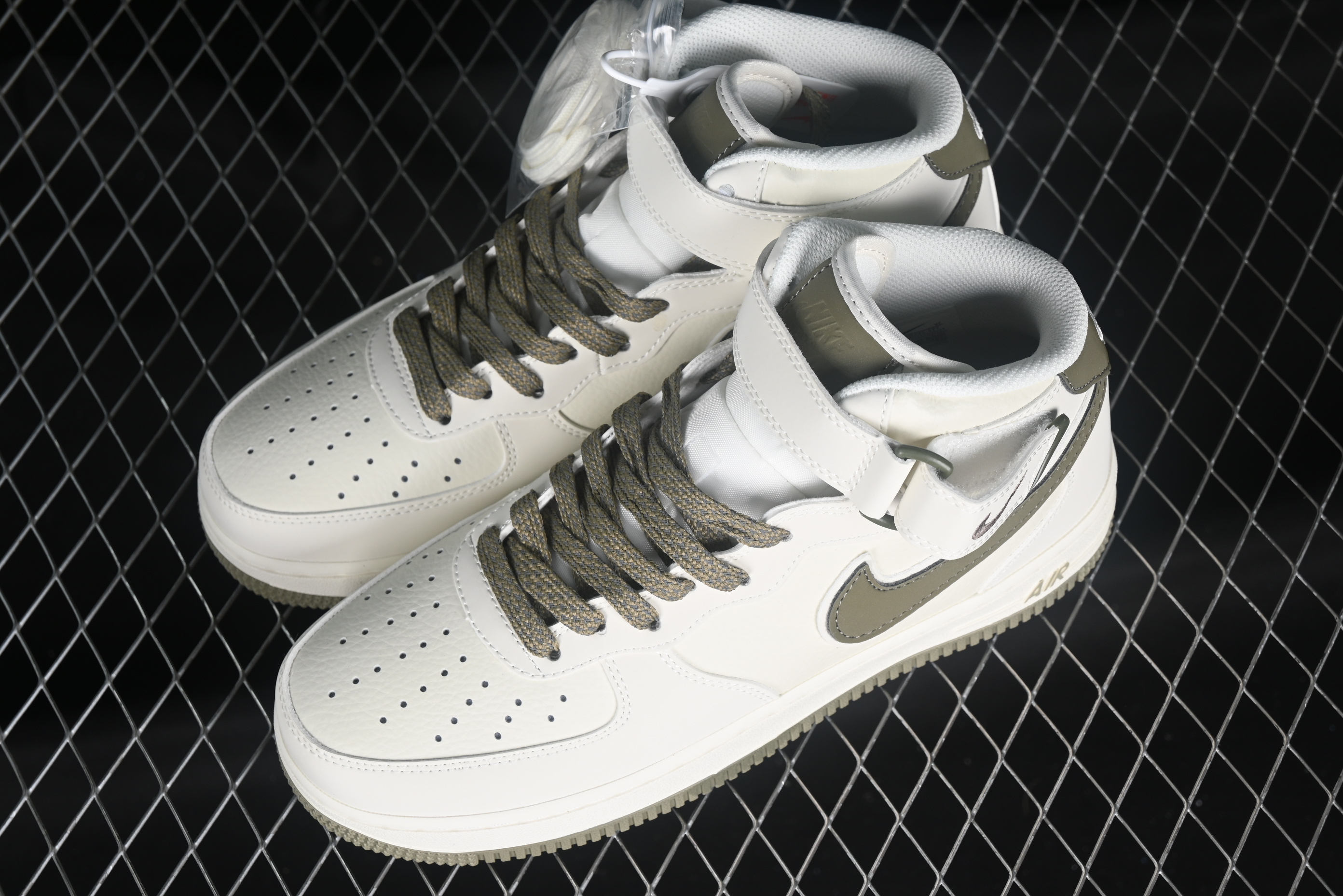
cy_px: 448
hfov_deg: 27.0
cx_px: 672
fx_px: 2798
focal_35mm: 75
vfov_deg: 18.2
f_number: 7.1
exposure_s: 1/100
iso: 160
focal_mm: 50
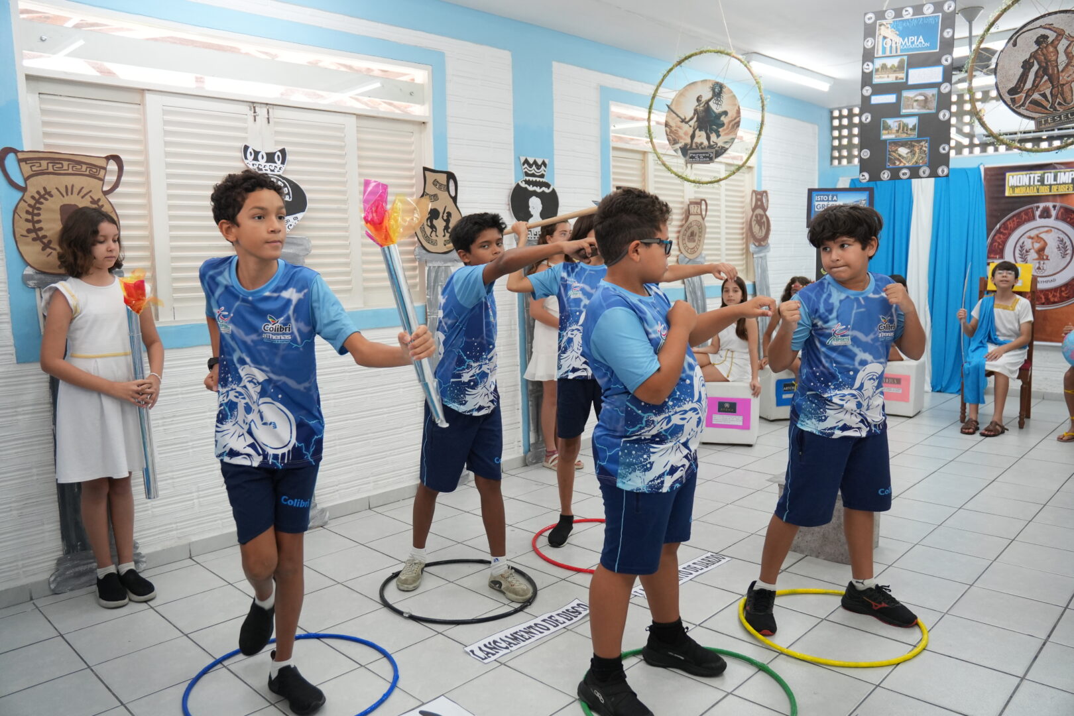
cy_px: 358
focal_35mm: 26
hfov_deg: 70.4
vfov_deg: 50.4
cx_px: 537
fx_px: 761
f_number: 2.8
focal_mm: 17
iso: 800
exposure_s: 1/125
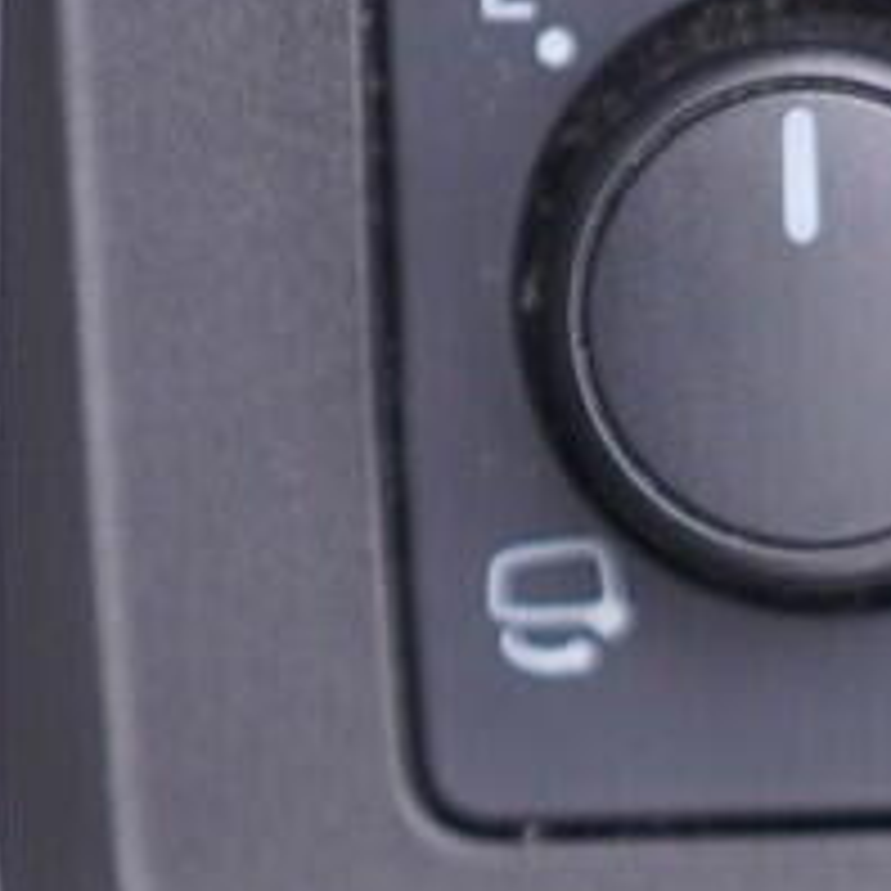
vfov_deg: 7.6
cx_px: 819
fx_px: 6494
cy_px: 1701
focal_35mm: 223
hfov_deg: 7.8
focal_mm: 24
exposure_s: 1/40
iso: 250
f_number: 2.8
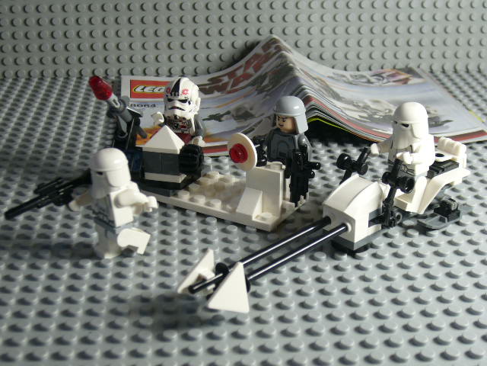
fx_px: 844
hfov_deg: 32.2
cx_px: 244
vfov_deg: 24.4
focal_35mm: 60
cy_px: 183
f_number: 3.6
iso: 80
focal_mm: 9.9
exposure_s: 1/40
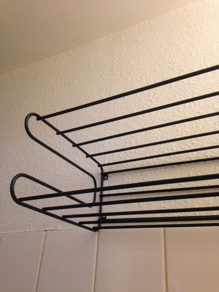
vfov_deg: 55.4
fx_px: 278
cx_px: 110
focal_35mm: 33
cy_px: 146
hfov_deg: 42.9
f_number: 2.4
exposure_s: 1/20
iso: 250
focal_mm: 4.12
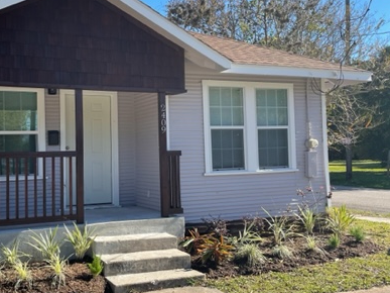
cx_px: 142
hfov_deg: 43.5
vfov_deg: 33.5
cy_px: 130
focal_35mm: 43
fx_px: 484
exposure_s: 1/1984
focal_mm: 4.2
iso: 32
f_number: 1.6
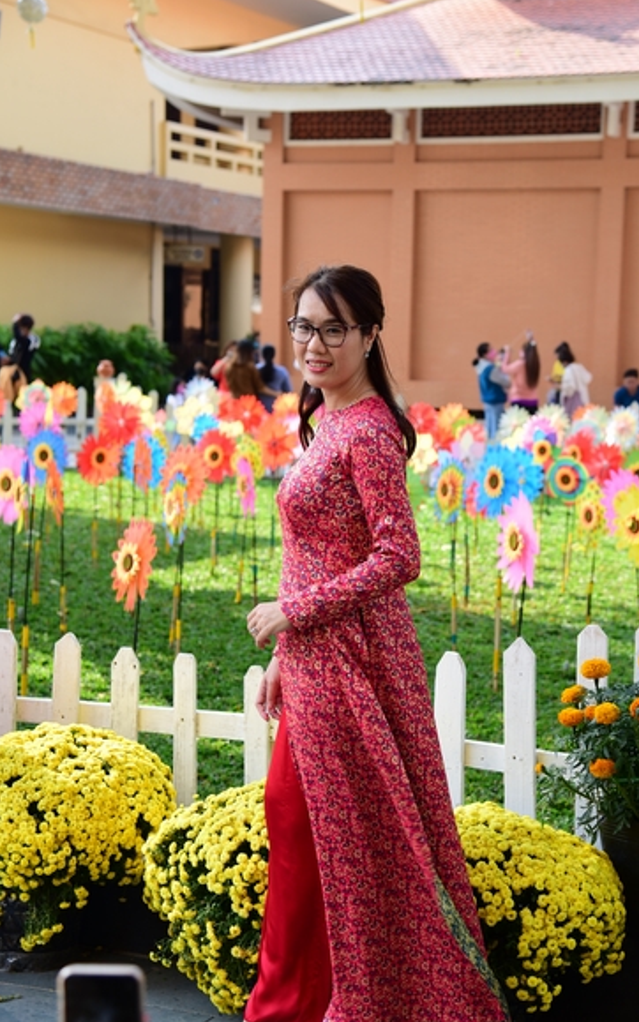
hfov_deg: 18.3
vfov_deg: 29.0
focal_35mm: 71
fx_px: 1978
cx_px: 376
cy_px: 507
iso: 100
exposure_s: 1/100
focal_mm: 62
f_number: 4.5
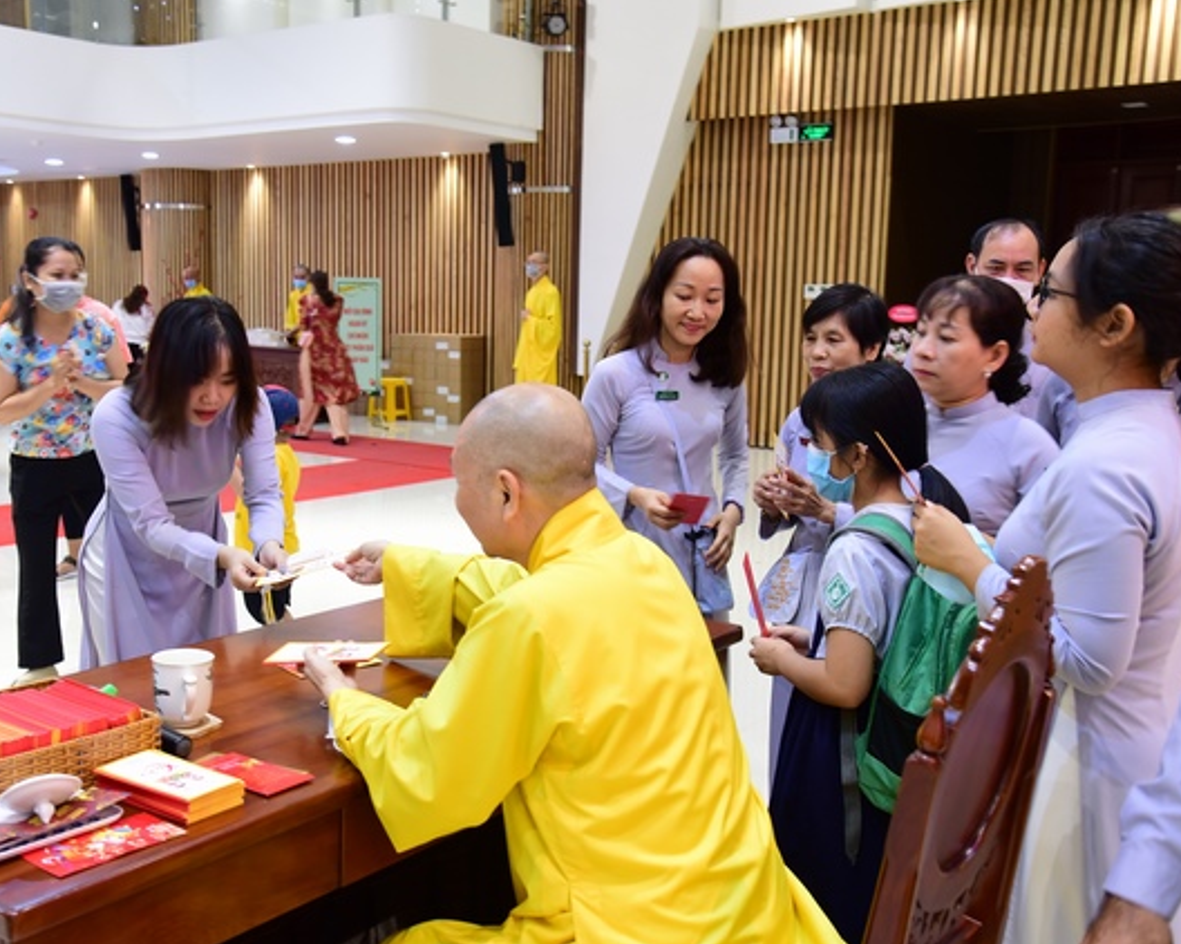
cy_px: 476
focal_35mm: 37
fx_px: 1293
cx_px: 523
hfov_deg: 49.0
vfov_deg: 40.1
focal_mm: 32
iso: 1000
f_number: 5
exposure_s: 1/30
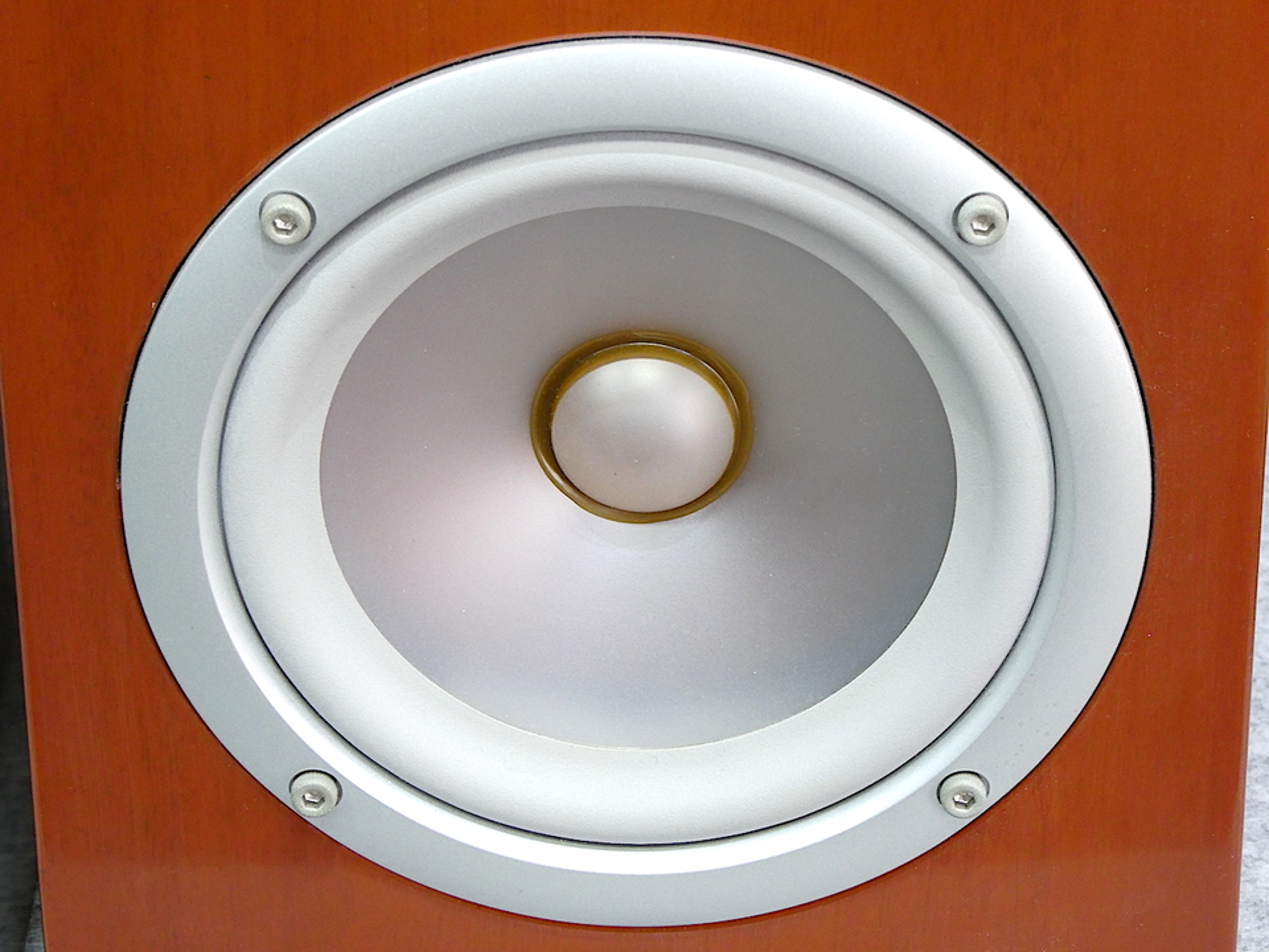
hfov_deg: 14.6
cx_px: 634
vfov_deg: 11.0
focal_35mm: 135
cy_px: 476
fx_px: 4949
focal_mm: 24.2
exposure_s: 1/8
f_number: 5.6
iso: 400
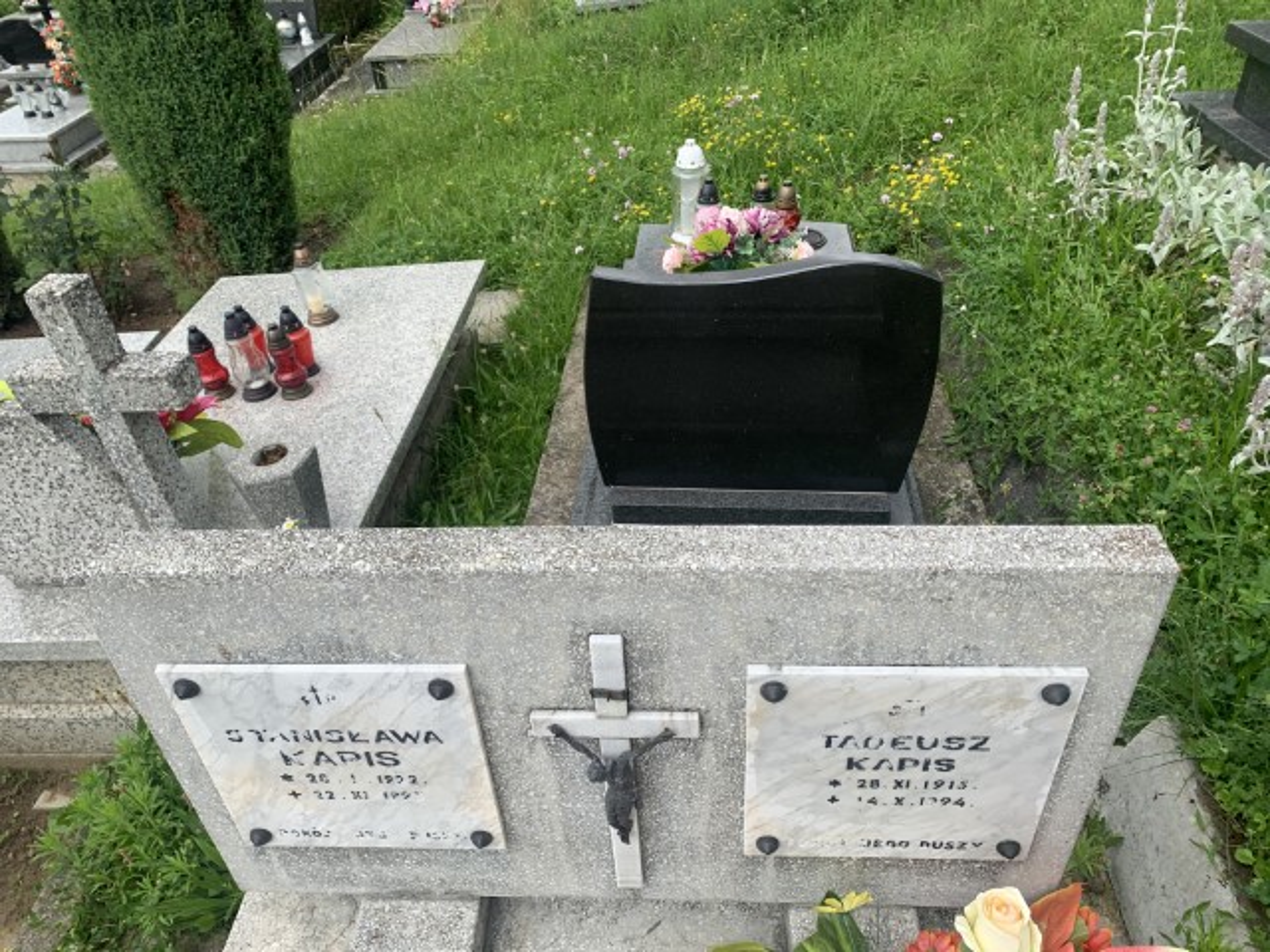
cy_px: 476
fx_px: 954
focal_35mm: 26
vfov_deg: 53.1
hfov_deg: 67.3
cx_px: 635
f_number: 1.8
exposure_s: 1/570
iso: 25
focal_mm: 4.25
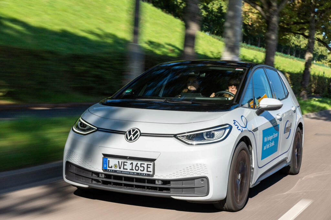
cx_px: 166
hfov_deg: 32.0
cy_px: 110
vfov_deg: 21.6
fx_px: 578
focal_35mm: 63
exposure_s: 1/25
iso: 200
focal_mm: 62.9
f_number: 5.6
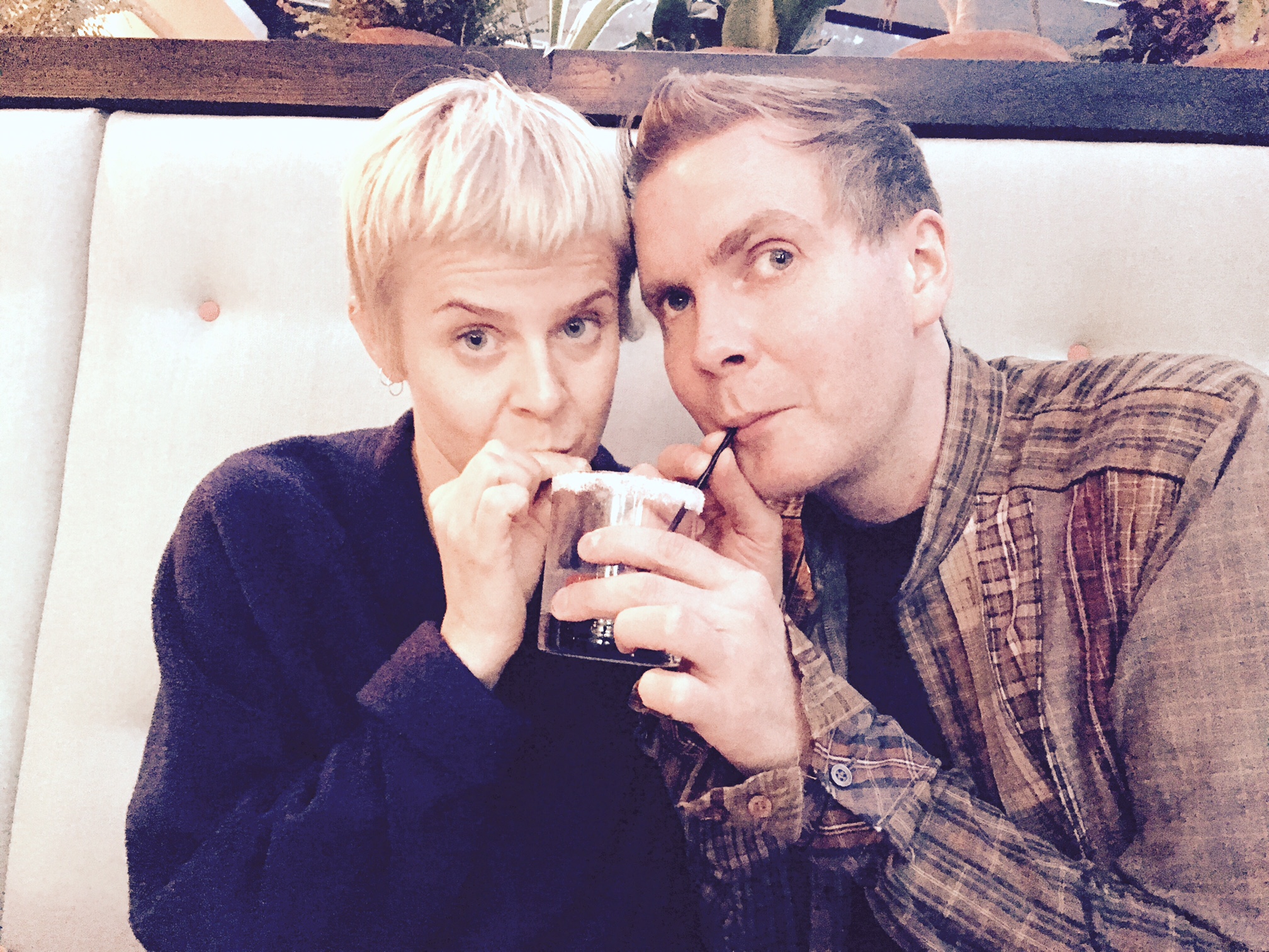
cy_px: 476
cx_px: 634
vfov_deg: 48.2
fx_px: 1063
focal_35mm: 29
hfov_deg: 61.7
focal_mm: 4.15
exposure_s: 1/4
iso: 320
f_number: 2.2
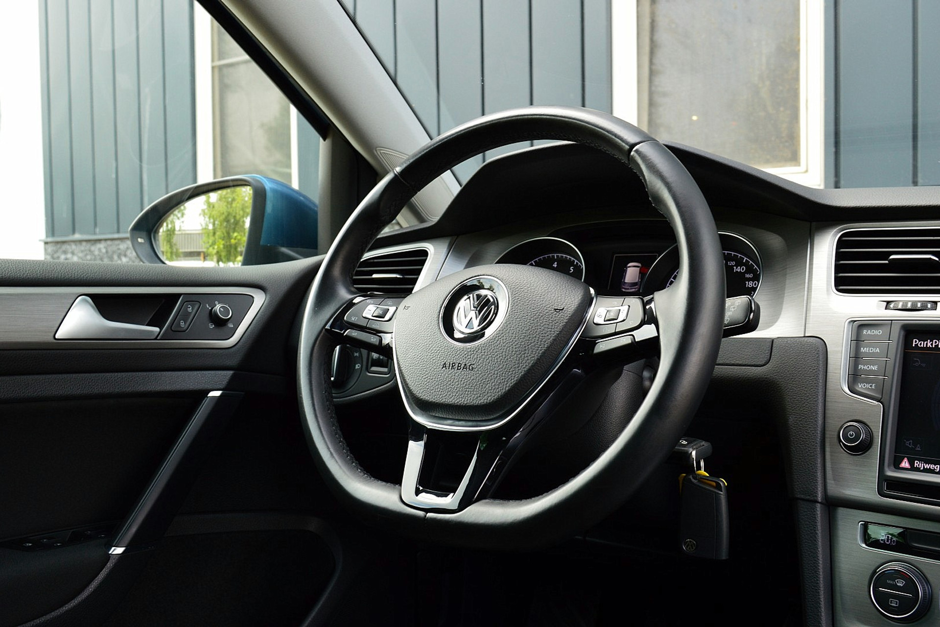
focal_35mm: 34
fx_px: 901
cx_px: 470
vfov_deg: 38.4
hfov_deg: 55.1
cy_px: 314
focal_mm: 23
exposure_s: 1/60
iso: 400
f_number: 8
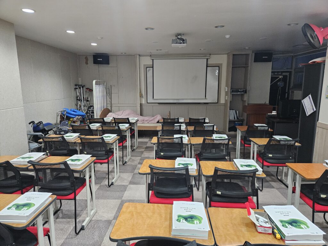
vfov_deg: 58.9
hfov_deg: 73.9
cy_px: 123
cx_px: 164
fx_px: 218
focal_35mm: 23
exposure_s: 1/120
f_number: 1.8
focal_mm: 5.4
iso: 800
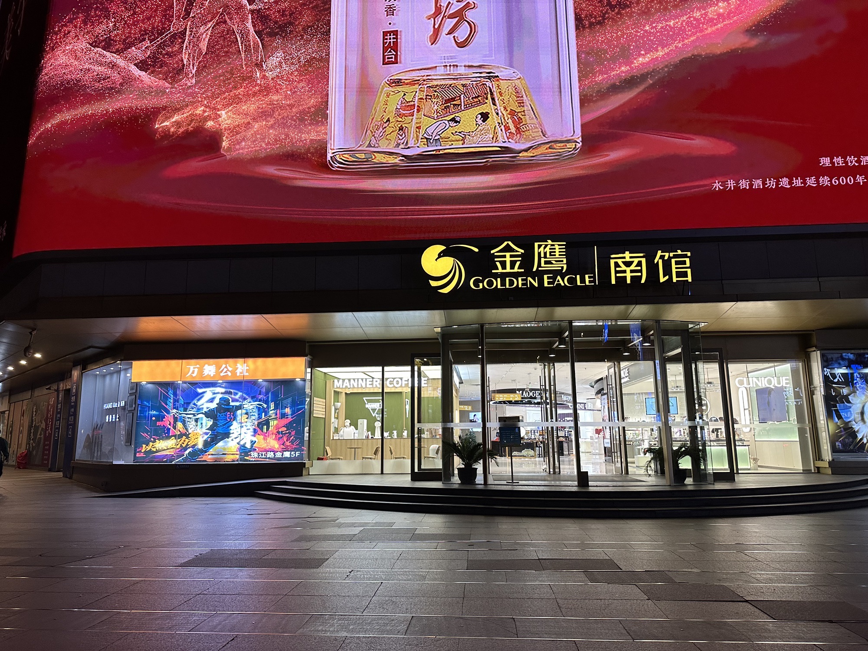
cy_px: 326
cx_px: 434
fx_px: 602
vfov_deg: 56.8
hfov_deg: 71.6
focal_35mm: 24
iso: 160
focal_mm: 6.86
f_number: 1.78
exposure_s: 1/120
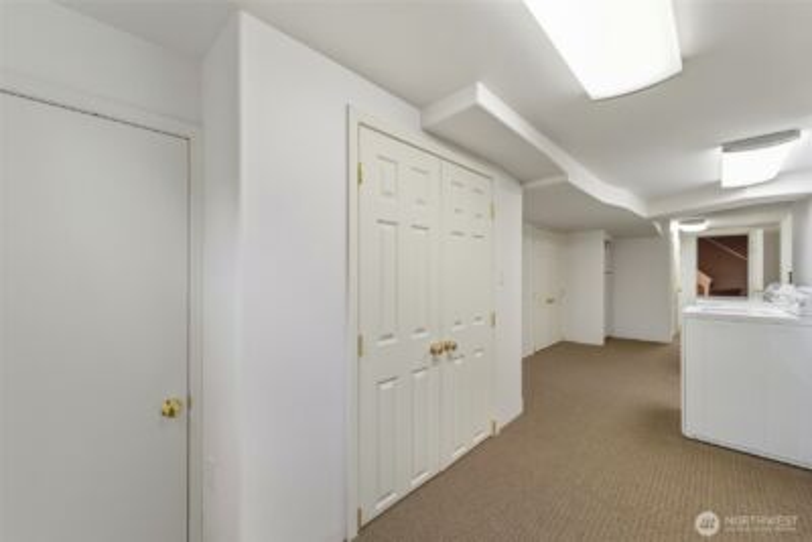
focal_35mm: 14
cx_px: 406
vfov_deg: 81.3
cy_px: 271
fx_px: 316
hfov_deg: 104.2
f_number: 9
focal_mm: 14
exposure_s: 1/200
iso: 400
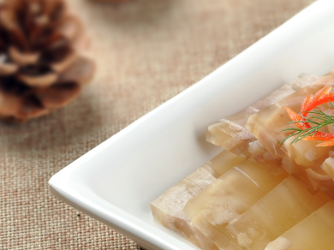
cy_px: 148
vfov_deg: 6.5
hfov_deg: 8.6
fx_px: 2189
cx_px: 406
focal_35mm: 227
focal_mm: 60
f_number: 8
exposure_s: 1/200
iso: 200
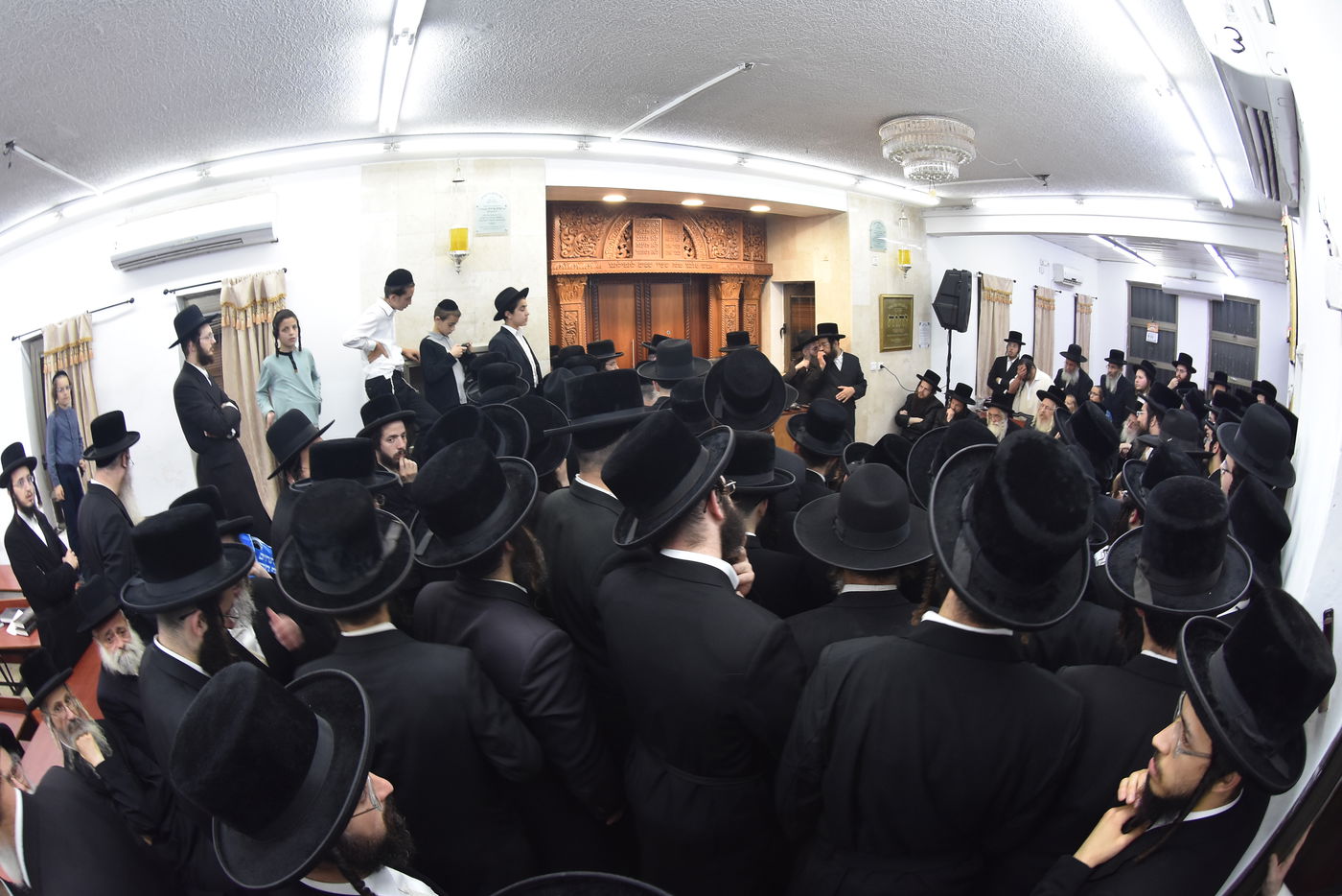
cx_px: 671
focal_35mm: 16
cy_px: 448
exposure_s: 1/60
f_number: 5.6
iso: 1000
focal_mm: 10.5
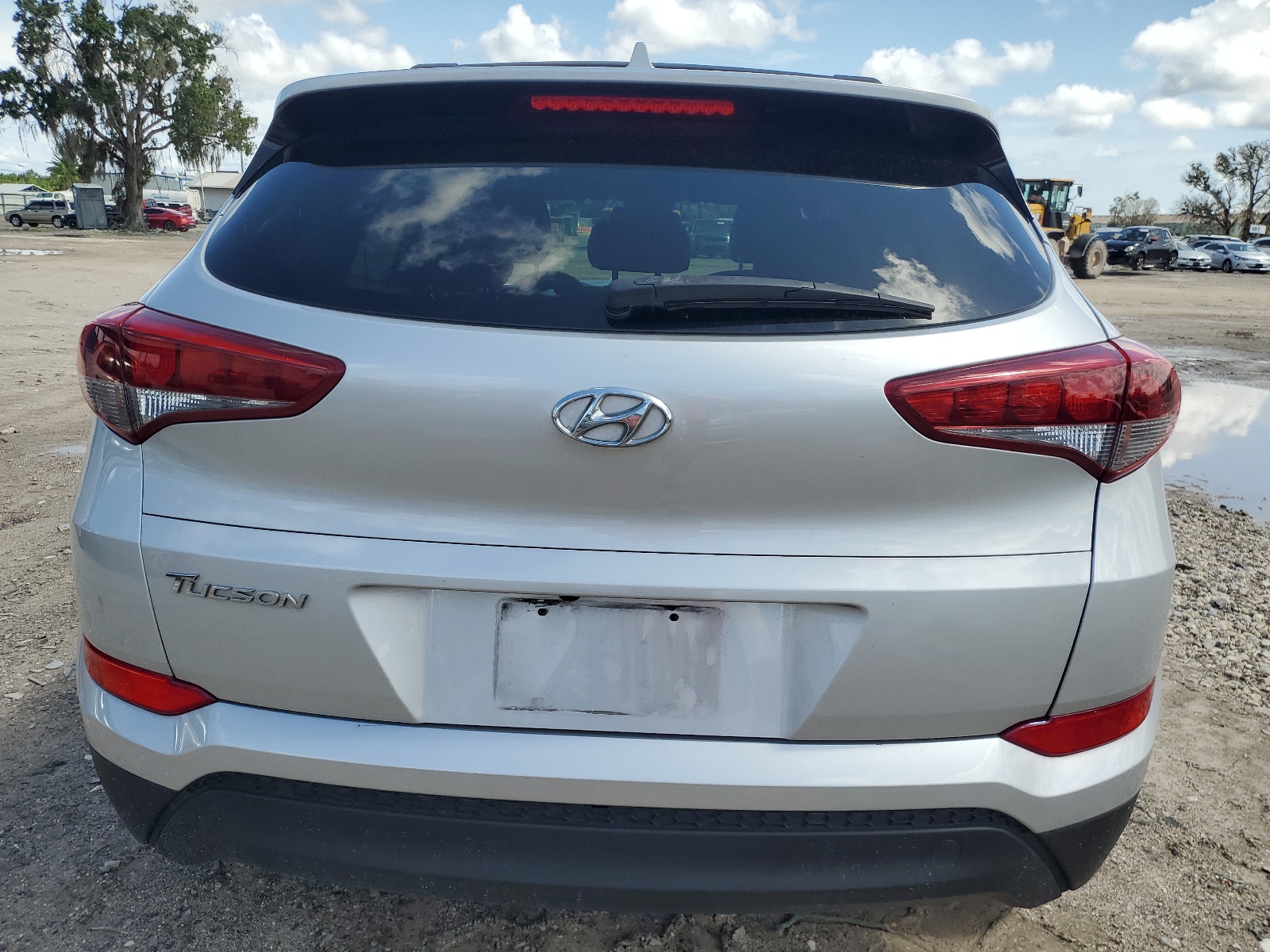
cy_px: 476
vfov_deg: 53.1
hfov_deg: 67.3
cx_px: 635
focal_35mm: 26
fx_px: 954
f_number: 1.5
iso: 50
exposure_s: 1/2500
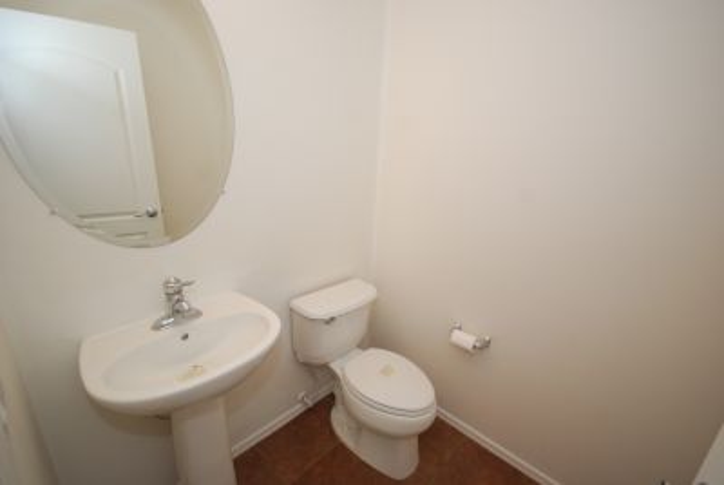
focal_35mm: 15
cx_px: 362
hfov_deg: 100.3
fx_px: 302
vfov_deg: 77.5
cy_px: 242
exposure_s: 1/60
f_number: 4
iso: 200
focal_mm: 10
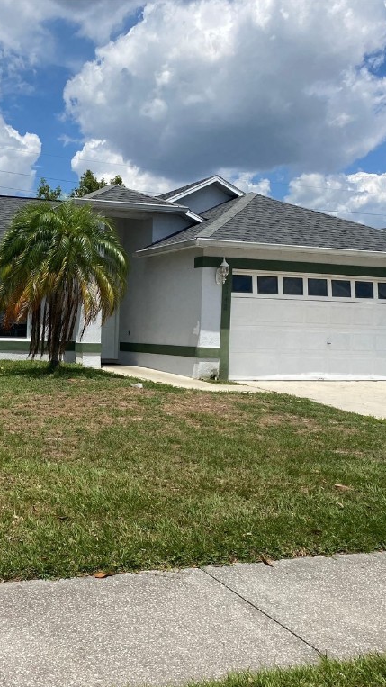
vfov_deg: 52.8
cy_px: 344
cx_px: 66
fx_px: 692
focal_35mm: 38
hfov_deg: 30.3
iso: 32
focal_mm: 4.25
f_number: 1.8
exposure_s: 1/4808
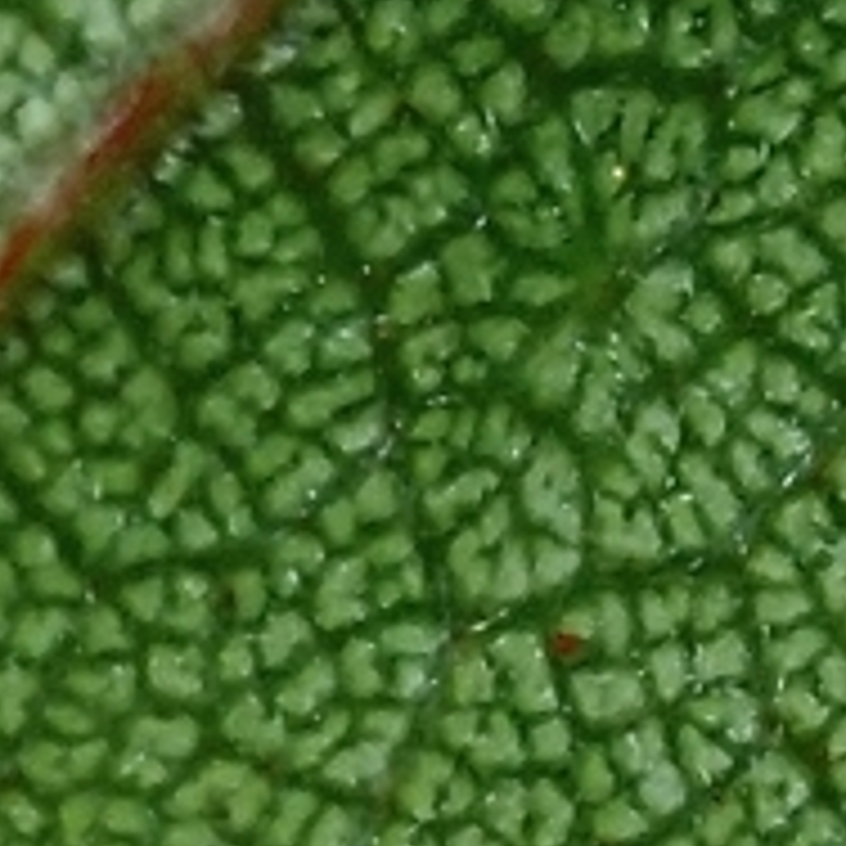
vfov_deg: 3.2
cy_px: 1676
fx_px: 14848
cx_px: -441
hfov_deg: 3.3
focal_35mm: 537
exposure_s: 1/200
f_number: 6.3
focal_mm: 18
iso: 200
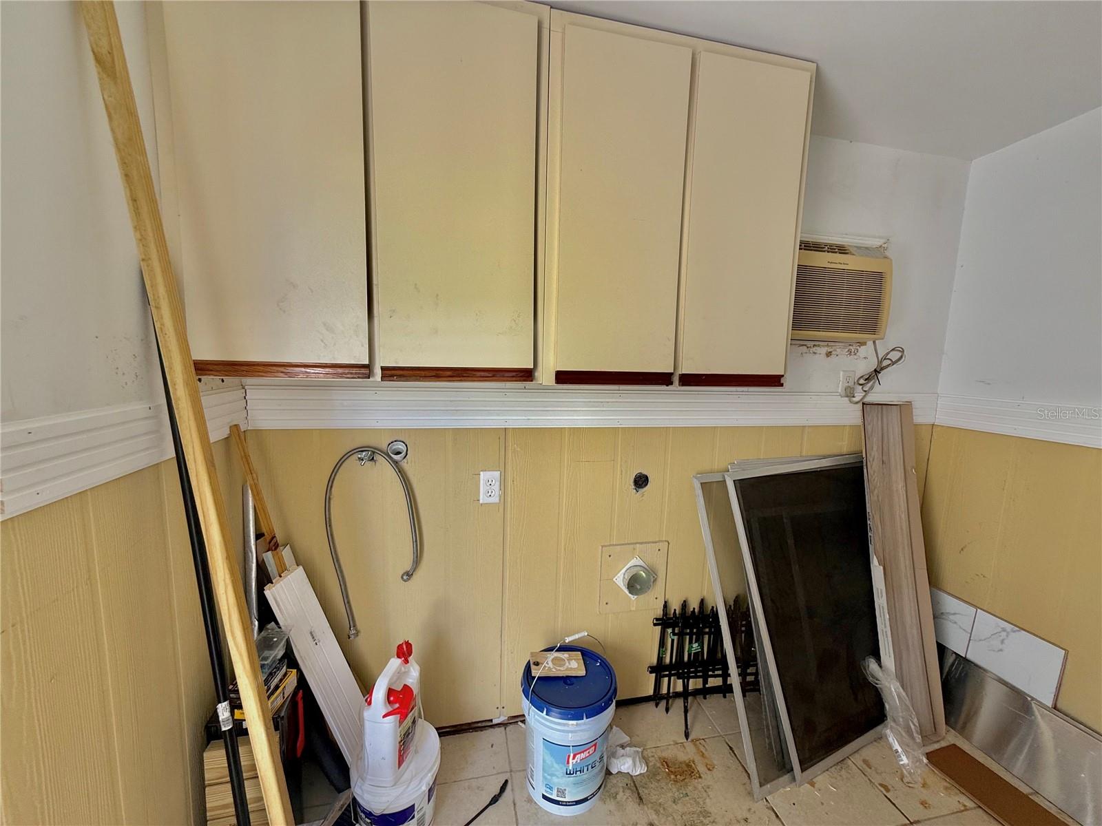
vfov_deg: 85.7
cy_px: 413
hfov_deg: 102.1
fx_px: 446
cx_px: 551
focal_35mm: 14
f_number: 2.2
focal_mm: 2.22
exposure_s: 1/123
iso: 50
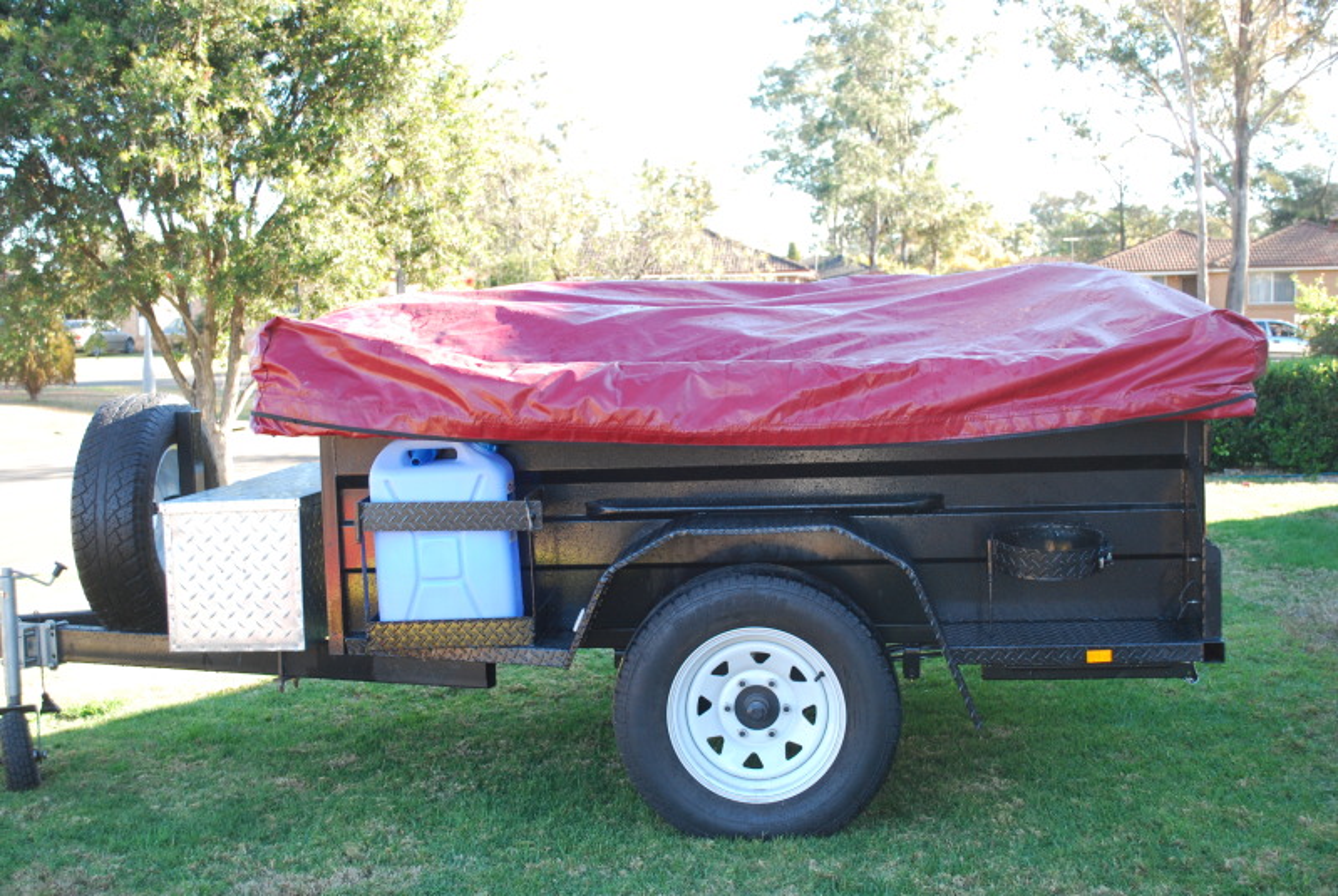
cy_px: 448
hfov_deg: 44.9
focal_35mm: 44
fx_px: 1619
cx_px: 669
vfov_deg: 30.9
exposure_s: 1/100
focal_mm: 29
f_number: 5
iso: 400
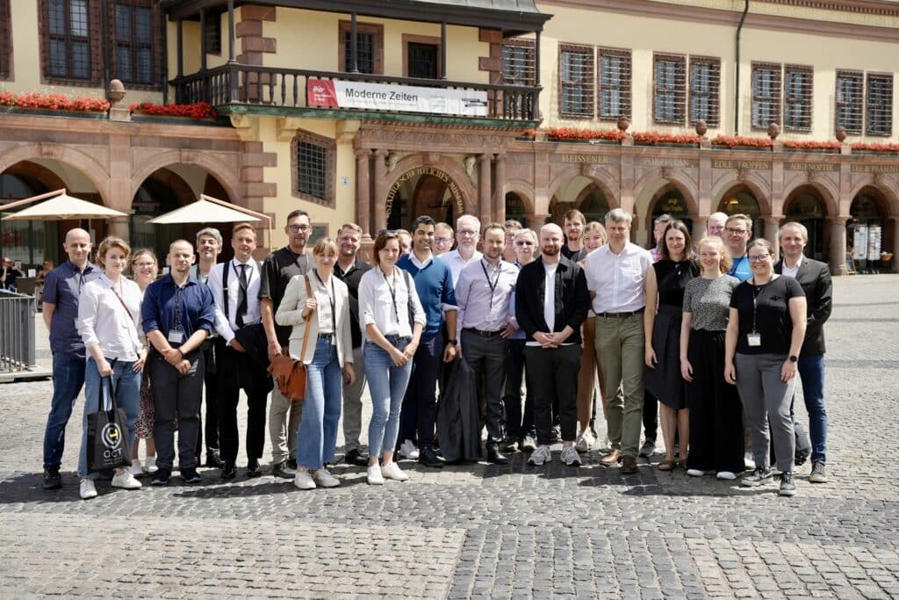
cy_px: 300
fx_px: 1186
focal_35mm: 48
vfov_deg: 28.4
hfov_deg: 41.5
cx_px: 450
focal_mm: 47.5
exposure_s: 1/640
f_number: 4.5
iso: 100
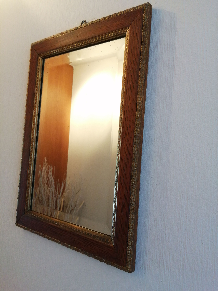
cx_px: 109
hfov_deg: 53.1
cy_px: 146
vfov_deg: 67.3
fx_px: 218
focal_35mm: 26
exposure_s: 1/33.3
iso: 160
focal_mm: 3.46
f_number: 1.8
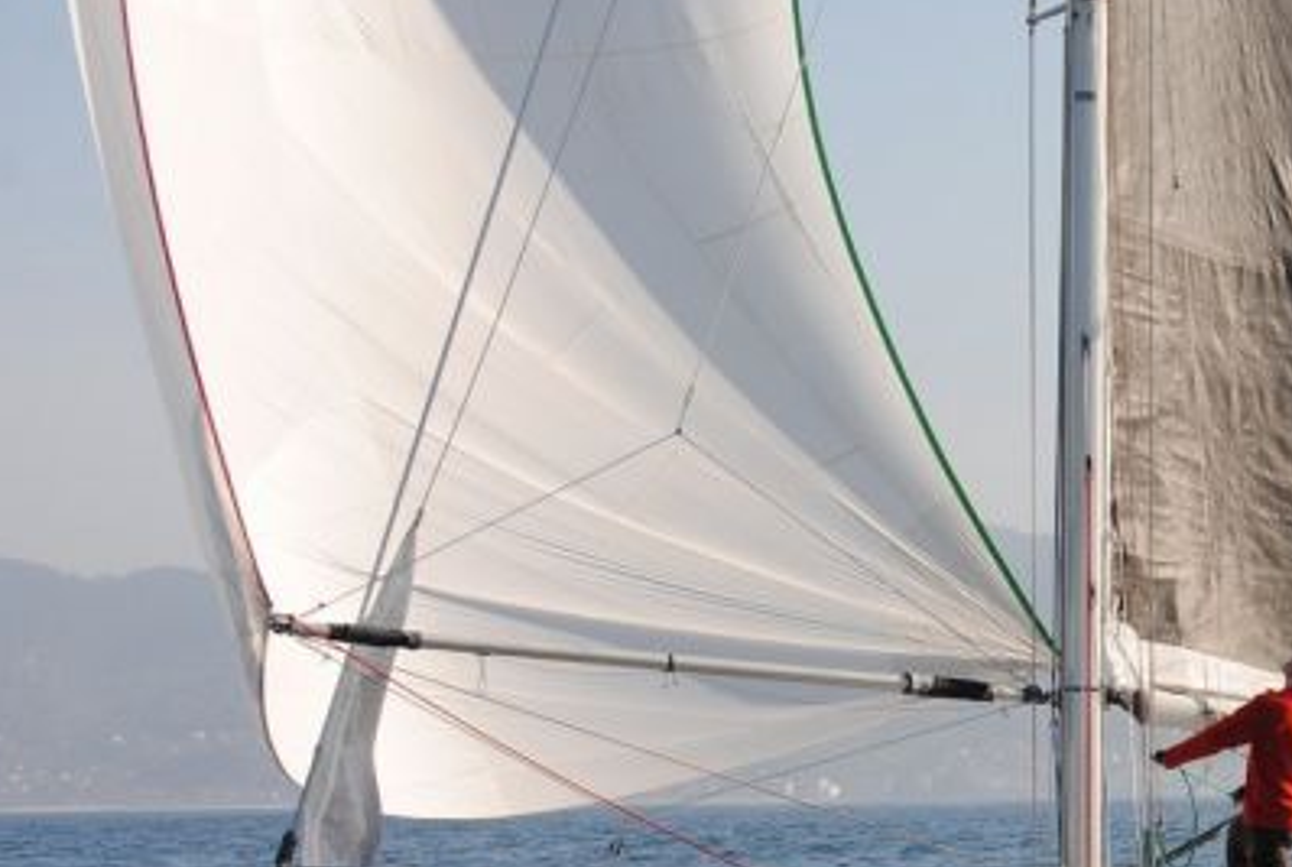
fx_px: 5969
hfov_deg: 12.2
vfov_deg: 8.3
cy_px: 781
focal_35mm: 166
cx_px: 1269
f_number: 8
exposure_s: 1/250
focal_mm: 55
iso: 100
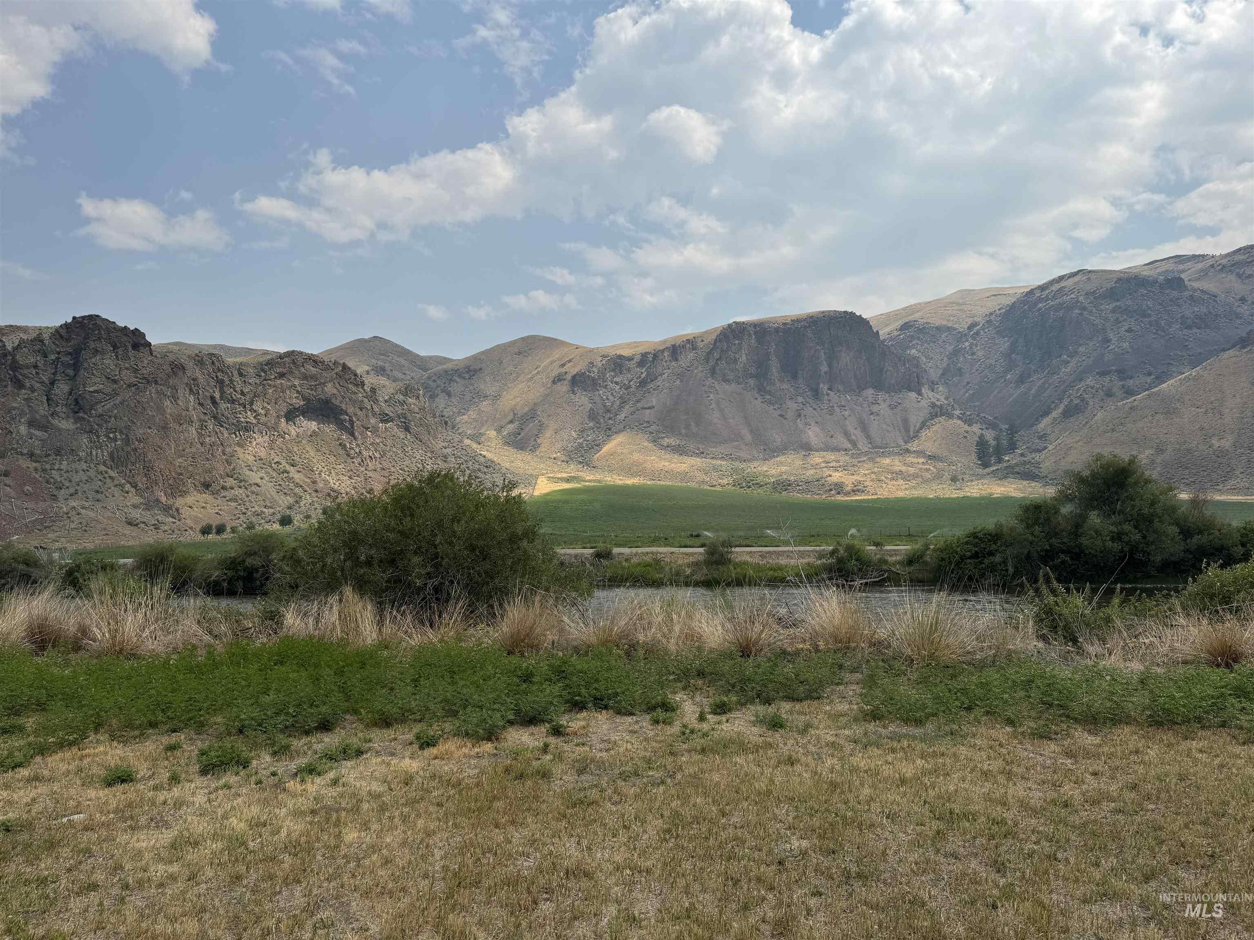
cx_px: 627
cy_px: 470
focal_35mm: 24
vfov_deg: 56.8
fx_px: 869
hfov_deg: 71.6
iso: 80
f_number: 1.78
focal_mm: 6.76
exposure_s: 1/6410
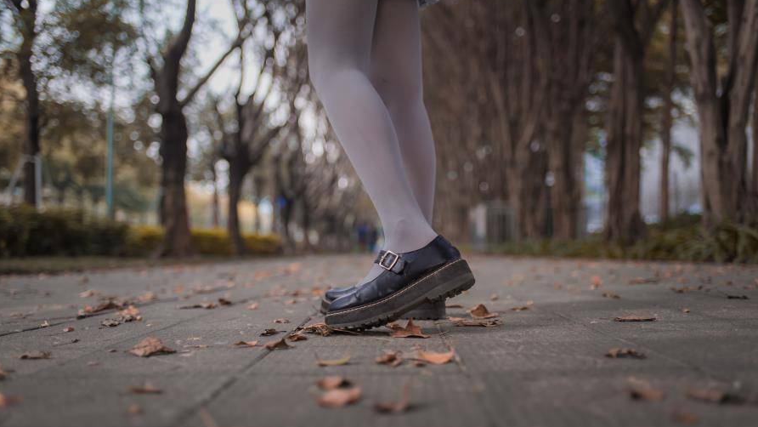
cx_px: 379
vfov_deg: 32.0
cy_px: 232
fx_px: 744
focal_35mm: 37
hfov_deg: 54.0
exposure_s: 1/200
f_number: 2
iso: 200
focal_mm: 35
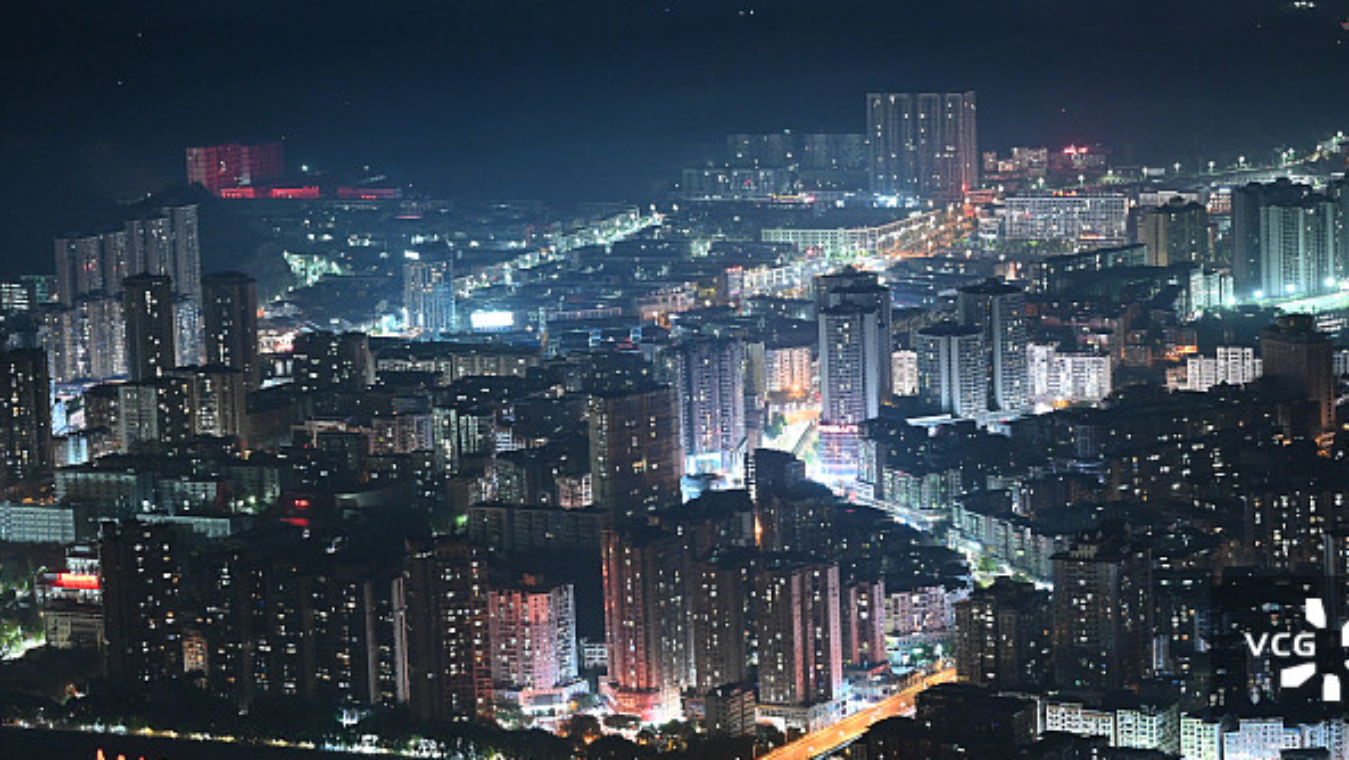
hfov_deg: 17.8
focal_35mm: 120
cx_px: 808
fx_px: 4294
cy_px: 367
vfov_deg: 10.1
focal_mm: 85
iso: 2000
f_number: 1.8
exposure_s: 1/20
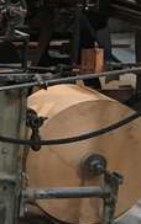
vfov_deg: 15.5
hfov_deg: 8.2
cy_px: 95
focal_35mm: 135
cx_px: -287
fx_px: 829
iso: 125
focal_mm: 4.15
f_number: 2.2
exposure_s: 1/30
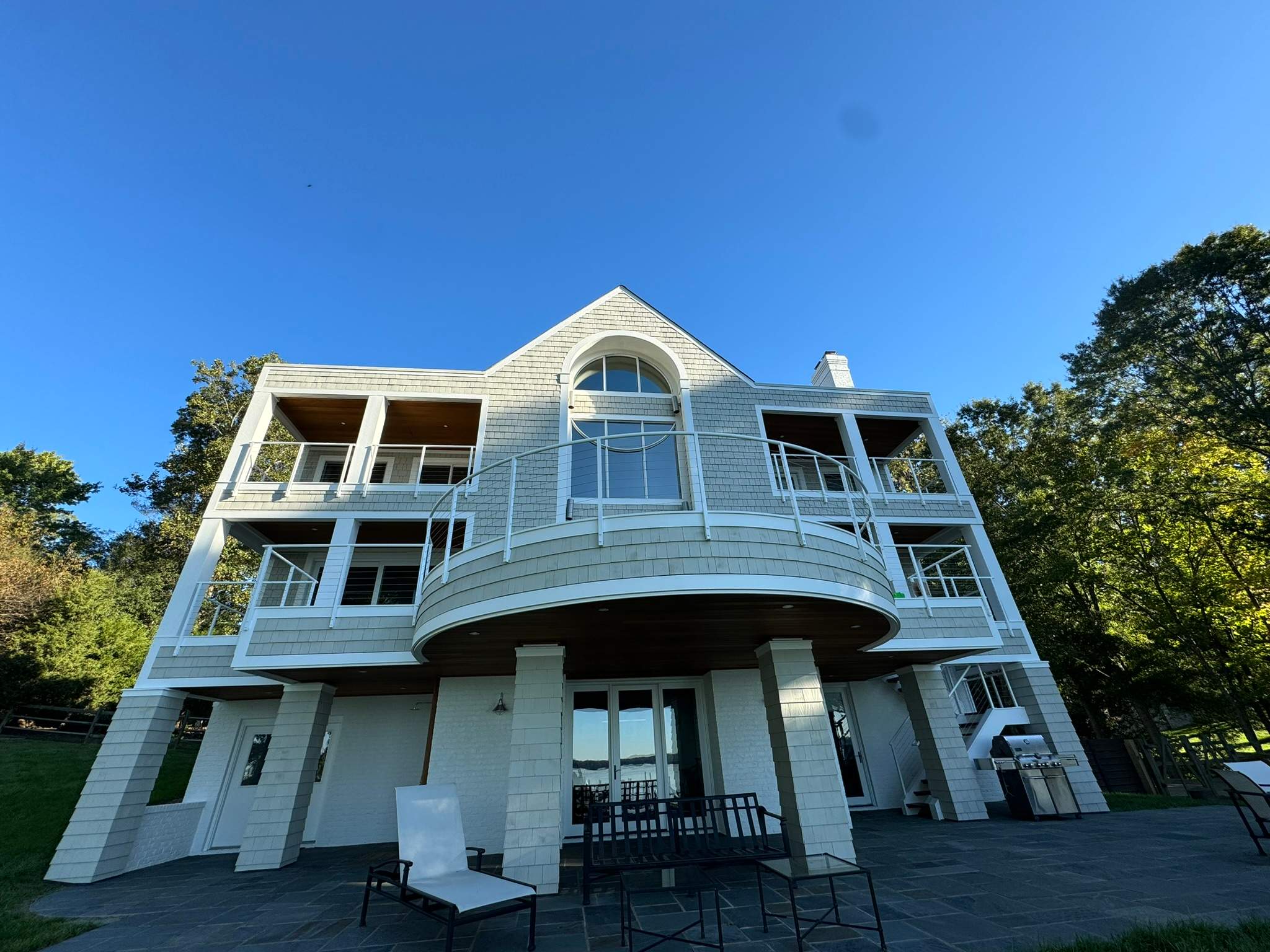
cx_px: 635
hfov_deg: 102.1
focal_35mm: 14
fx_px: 514
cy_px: 476
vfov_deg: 85.7
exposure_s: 1/669
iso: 40
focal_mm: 2.22
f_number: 2.2
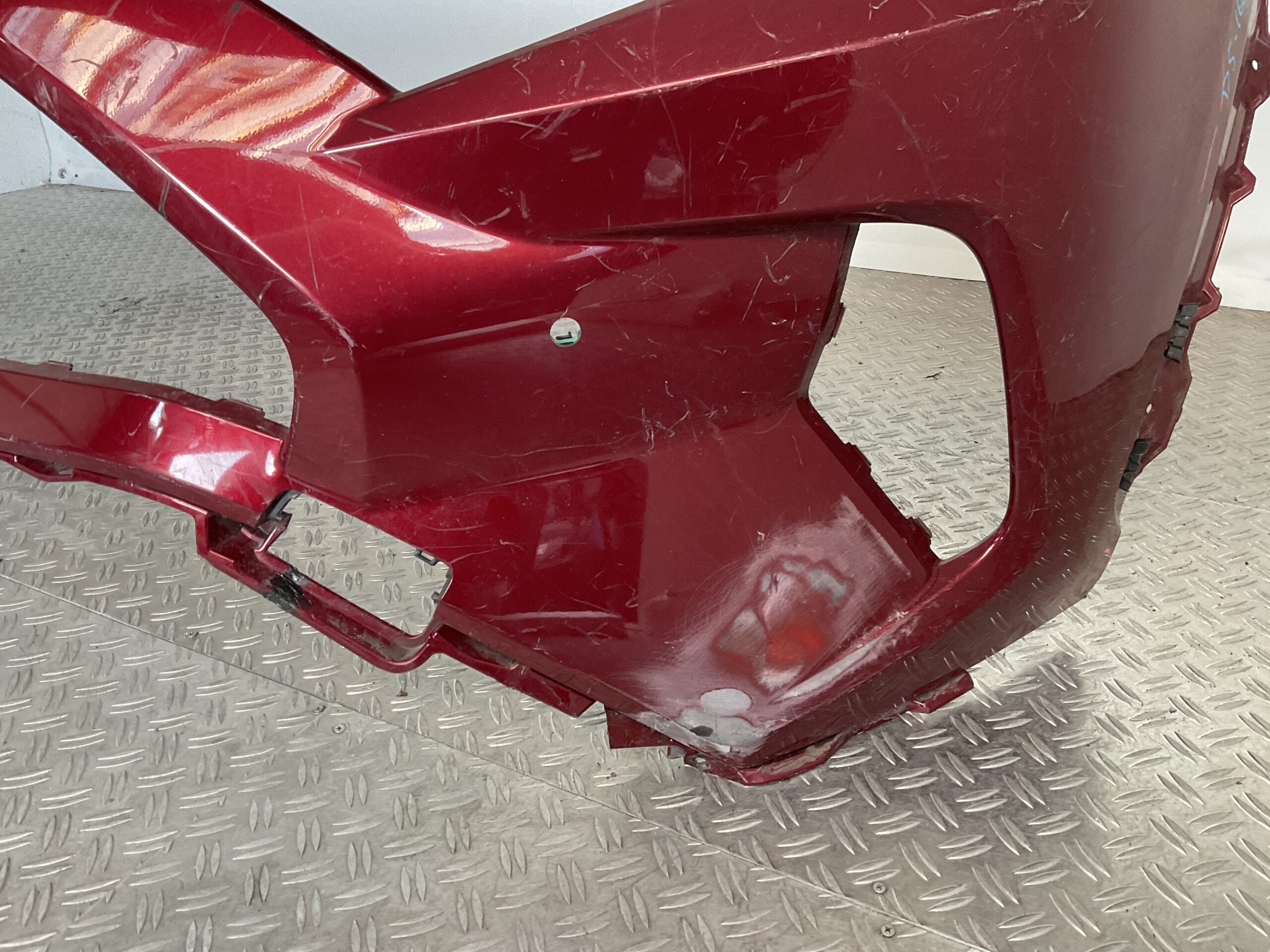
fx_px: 1064
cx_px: 635
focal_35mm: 29
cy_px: 476
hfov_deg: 61.7
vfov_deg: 48.2
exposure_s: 1/60
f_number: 1.8
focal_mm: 3
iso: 100
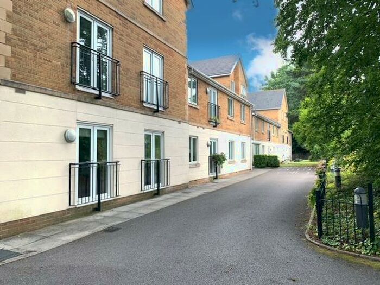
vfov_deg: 53.1
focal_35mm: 26
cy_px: 142
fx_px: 285
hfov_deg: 67.3
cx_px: 190
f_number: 1.8
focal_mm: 4.25
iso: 25
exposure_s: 1/122
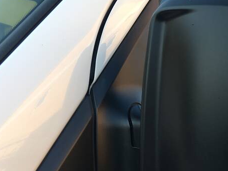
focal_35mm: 51
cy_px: 114
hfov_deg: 36.1
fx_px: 336
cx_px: 186
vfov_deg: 28.4
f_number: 2.2
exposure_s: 1/108
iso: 25
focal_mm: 4.2
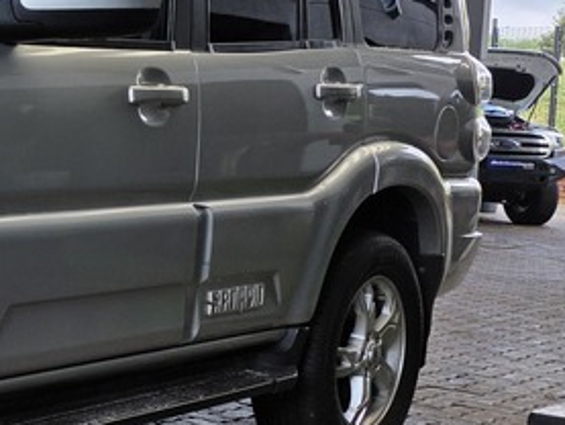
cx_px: -312
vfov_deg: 17.4
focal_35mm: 85
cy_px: 188
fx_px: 1388
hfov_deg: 19.6
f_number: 1.7
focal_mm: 6.25
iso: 40
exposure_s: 1/359
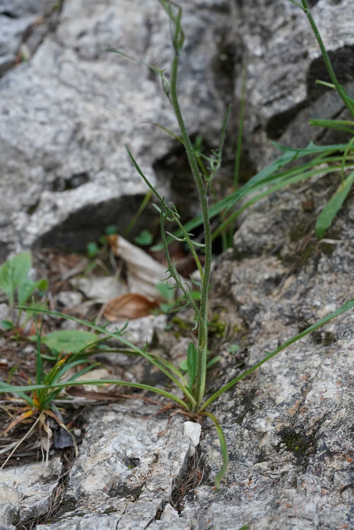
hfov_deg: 15.2
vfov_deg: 22.6
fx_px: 1327
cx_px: 177
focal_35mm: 90
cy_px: 265
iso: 2000
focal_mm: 90
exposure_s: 1/320
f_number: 9
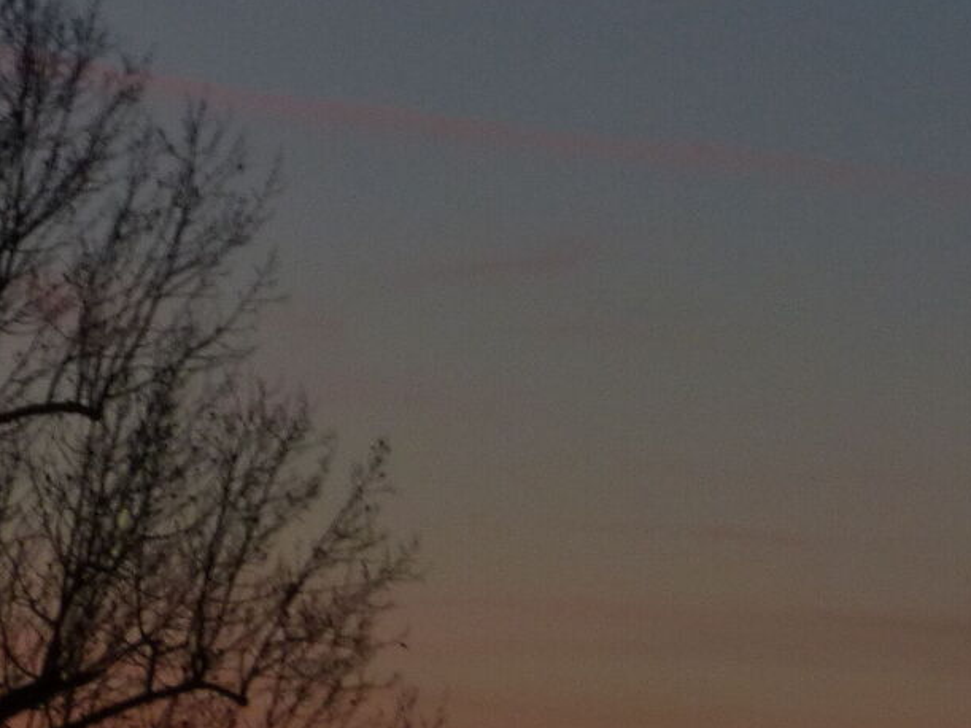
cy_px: 445
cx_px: 394
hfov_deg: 3.9
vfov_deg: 3.0
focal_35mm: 503
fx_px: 14107
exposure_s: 1/4
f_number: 8
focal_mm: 23.1
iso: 100
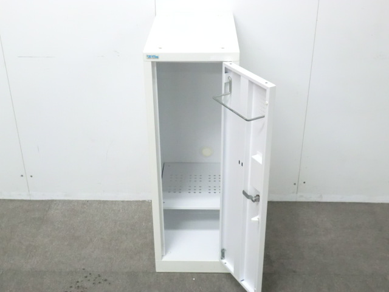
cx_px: 194
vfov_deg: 32.2
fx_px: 506
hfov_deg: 42.1
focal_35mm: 45
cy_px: 146
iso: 800
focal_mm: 8.2
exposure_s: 1/50
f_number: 4.3
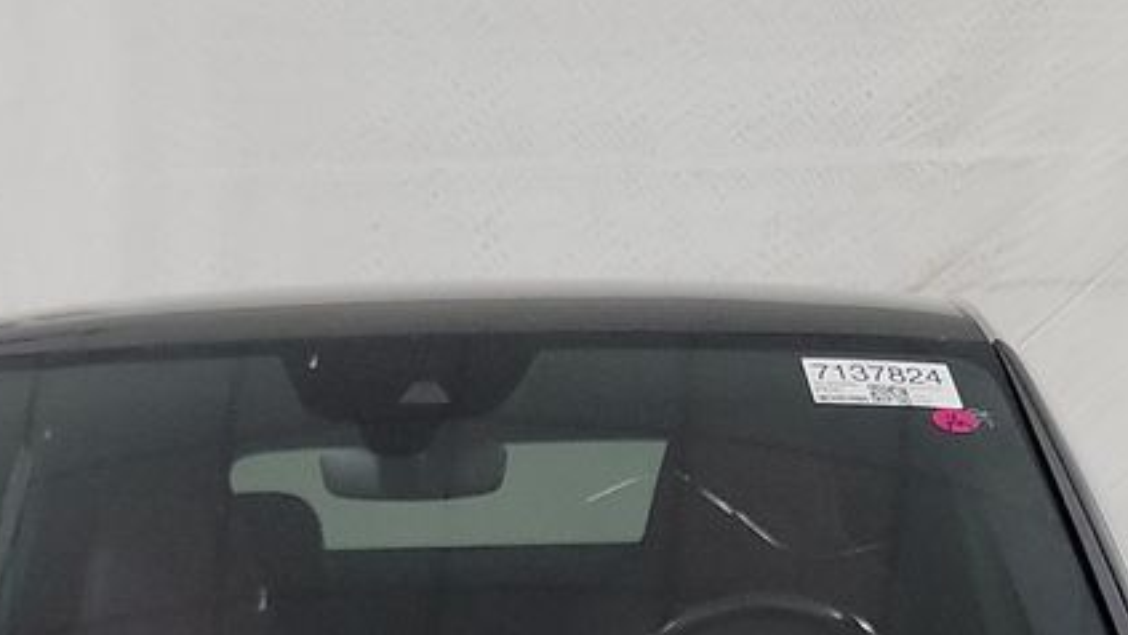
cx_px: 429
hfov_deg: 21.5
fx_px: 2961
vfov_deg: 10.3
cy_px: 1598
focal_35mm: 99
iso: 568
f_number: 1.8
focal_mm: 6.7
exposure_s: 1/59
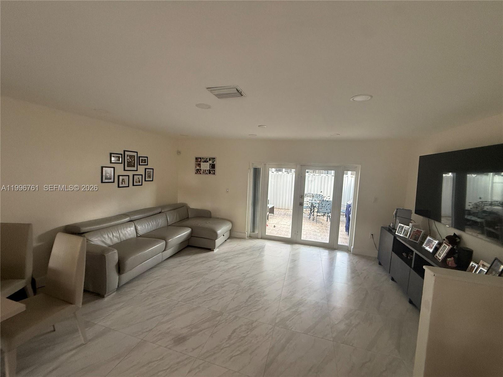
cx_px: 252
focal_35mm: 14
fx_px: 203
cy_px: 188
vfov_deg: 85.7
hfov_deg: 102.1
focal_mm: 2.22
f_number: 2.2
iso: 250
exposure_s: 1/120
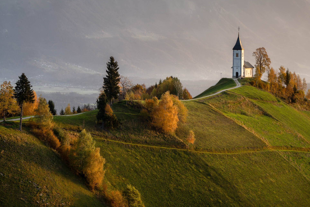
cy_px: 98
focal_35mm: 106
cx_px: 154
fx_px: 913
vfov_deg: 12.9
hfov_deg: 19.3
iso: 100
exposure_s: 1/13
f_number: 9
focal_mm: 100
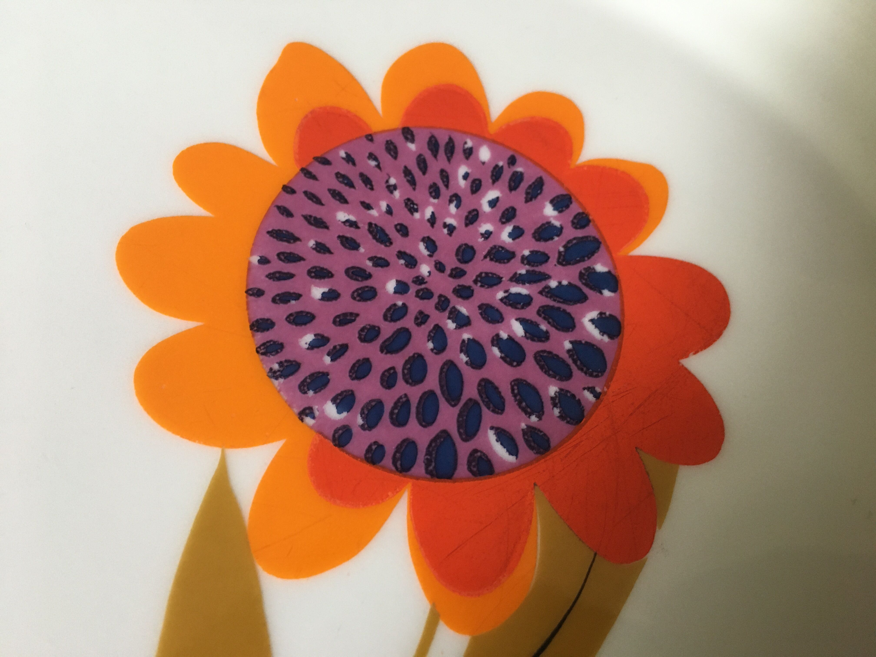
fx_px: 734
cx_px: 438
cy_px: 328
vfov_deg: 48.2
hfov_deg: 61.7
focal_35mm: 29
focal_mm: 4.15
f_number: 2.2
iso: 160
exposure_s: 1/33
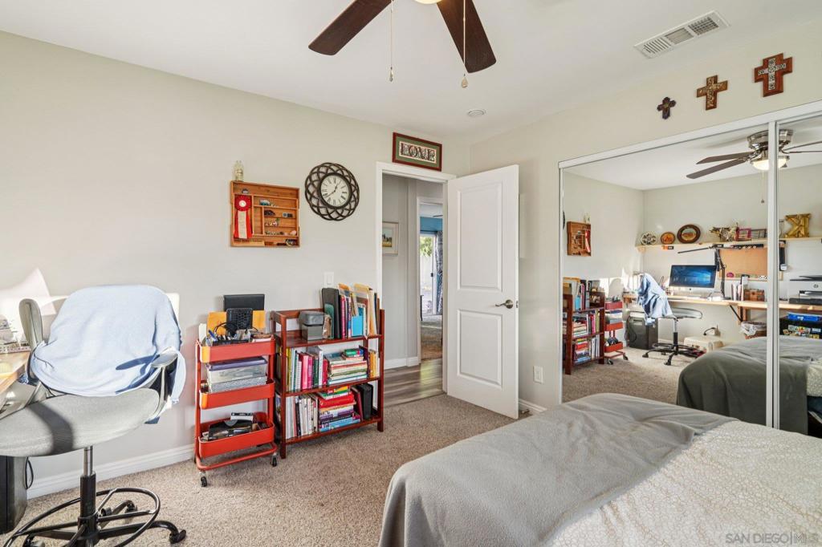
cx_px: 411
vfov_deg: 73.7
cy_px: 274
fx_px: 365
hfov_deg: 96.8
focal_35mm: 16
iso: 400
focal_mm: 16
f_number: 8
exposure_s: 1/25
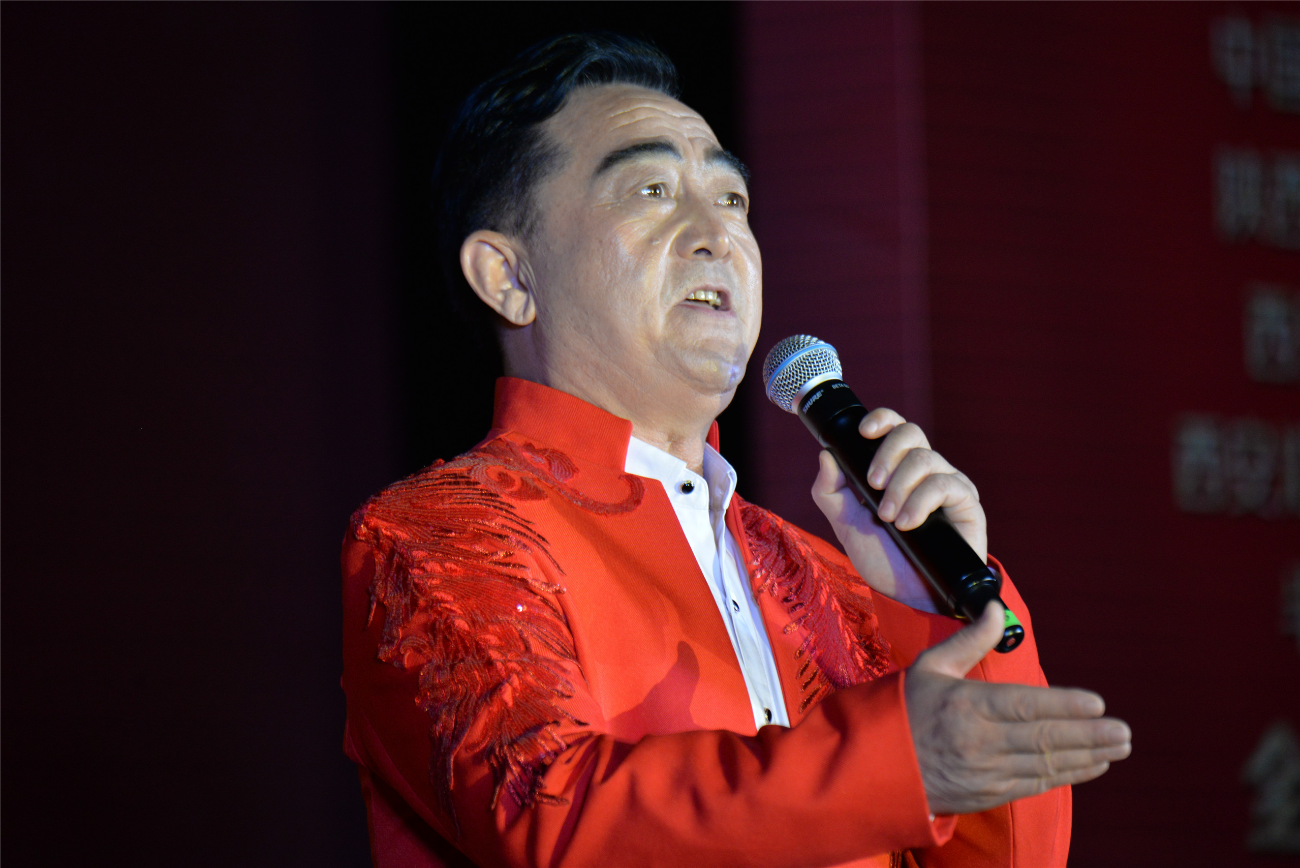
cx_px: 650
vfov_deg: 3.4
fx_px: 14448
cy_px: 434
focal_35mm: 400
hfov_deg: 5.2
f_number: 5.6
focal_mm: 400
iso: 1250
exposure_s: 1/500
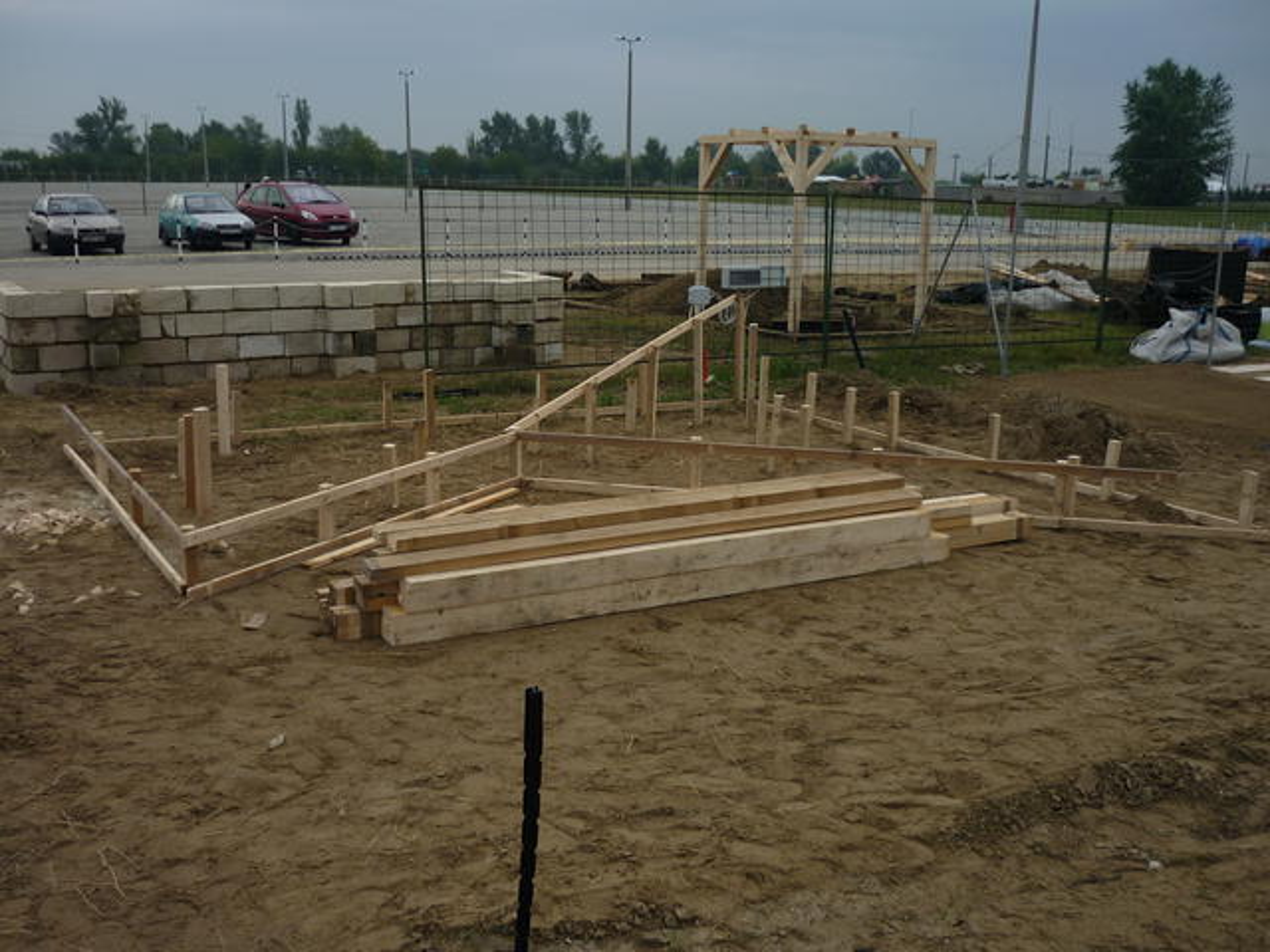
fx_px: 1211
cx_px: 635
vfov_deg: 42.9
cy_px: 476
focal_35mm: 33
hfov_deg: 55.4
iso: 80
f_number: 2.8
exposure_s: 1/400
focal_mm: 5.5
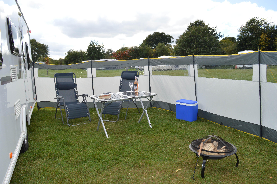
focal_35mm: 27
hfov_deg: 67.4
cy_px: 92
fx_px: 208
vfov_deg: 47.8
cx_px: 138
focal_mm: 18
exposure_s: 1/200
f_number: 8
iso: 100
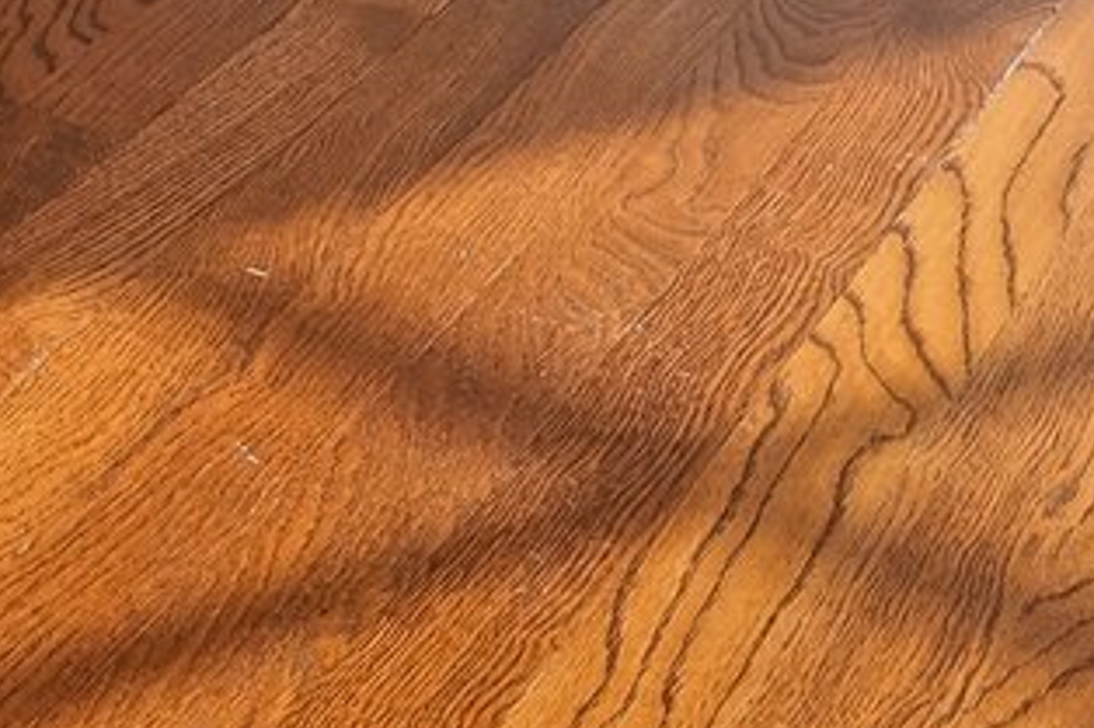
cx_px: -2087
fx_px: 3371
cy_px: -1635
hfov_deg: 11.6
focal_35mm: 111
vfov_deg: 9.2
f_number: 7.1
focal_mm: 17
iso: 400
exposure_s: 1/200
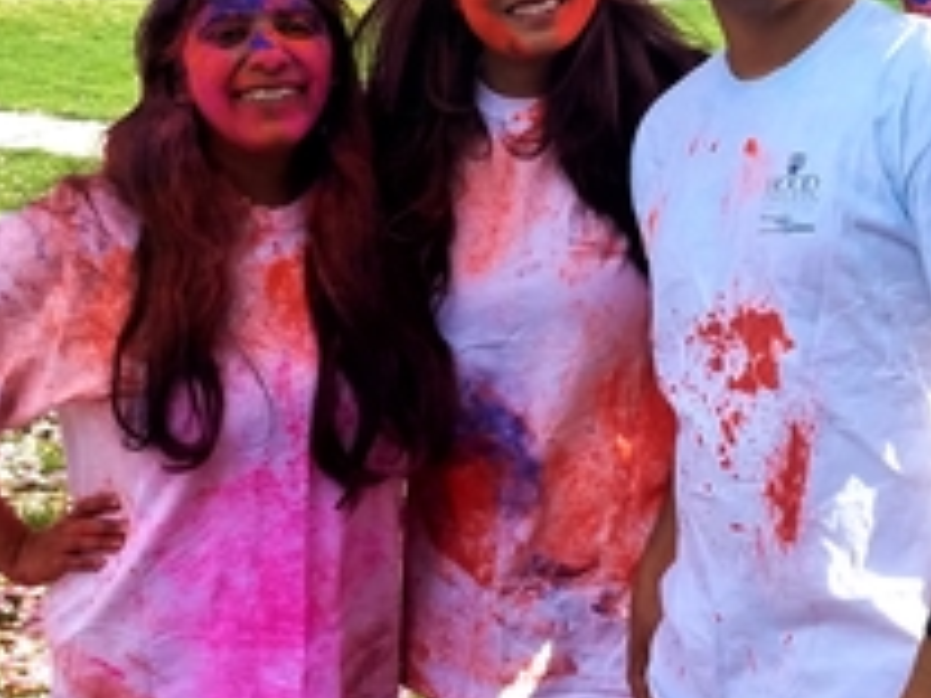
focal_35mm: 45
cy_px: 143
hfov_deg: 41.4
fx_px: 1210
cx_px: 640
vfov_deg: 31.4
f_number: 1.7
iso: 40
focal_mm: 4.2
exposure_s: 1/518
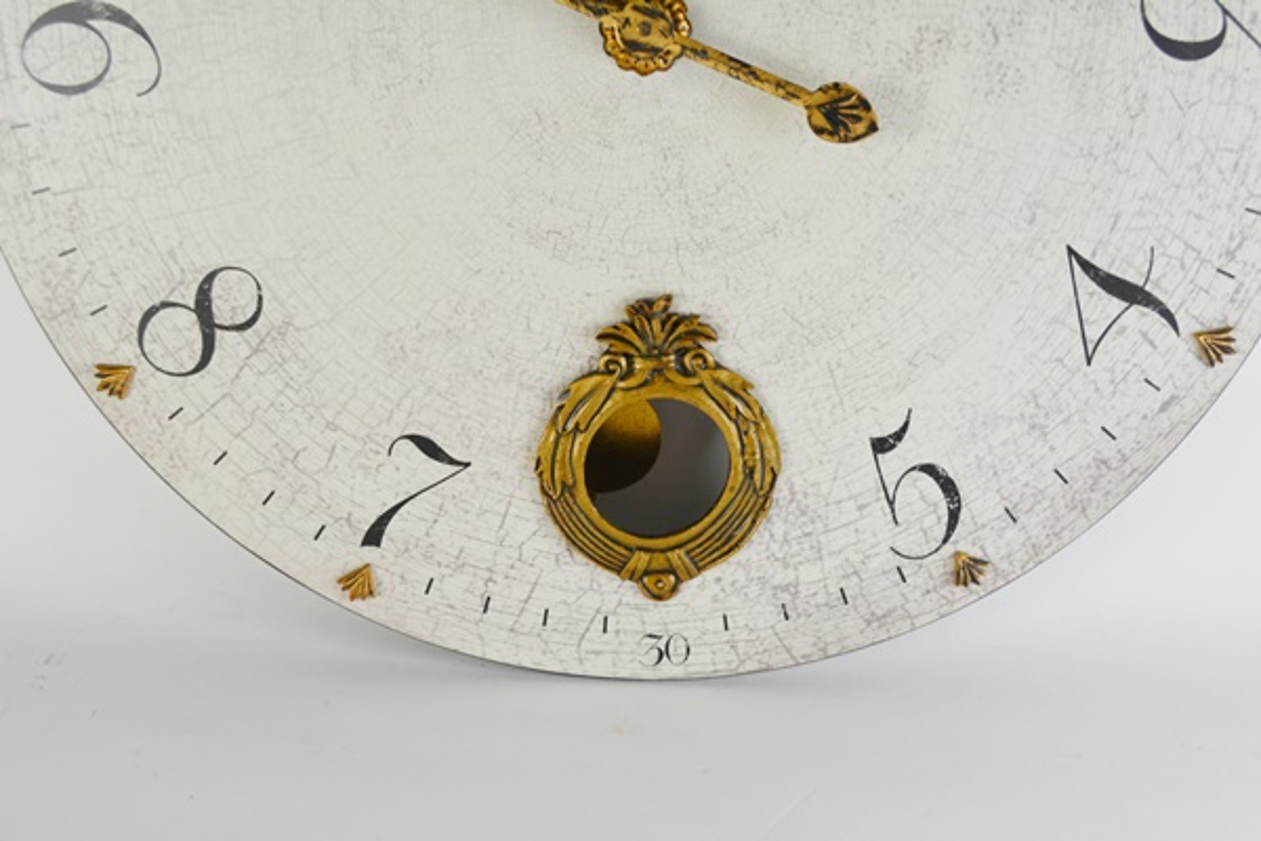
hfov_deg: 53.1
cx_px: 630
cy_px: 420
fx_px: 1261
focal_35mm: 36
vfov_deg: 36.9
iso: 250
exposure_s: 1/125
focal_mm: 24
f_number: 5.6
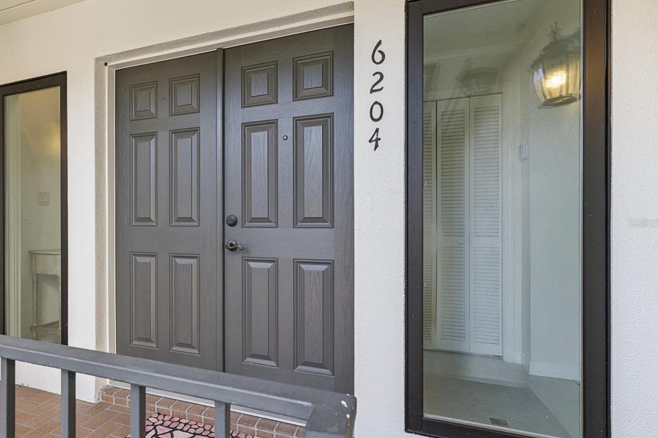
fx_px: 366
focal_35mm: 20
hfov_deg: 82.1
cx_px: 239
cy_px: 223
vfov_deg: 61.9
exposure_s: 1/200
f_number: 3.5
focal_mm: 10
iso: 250
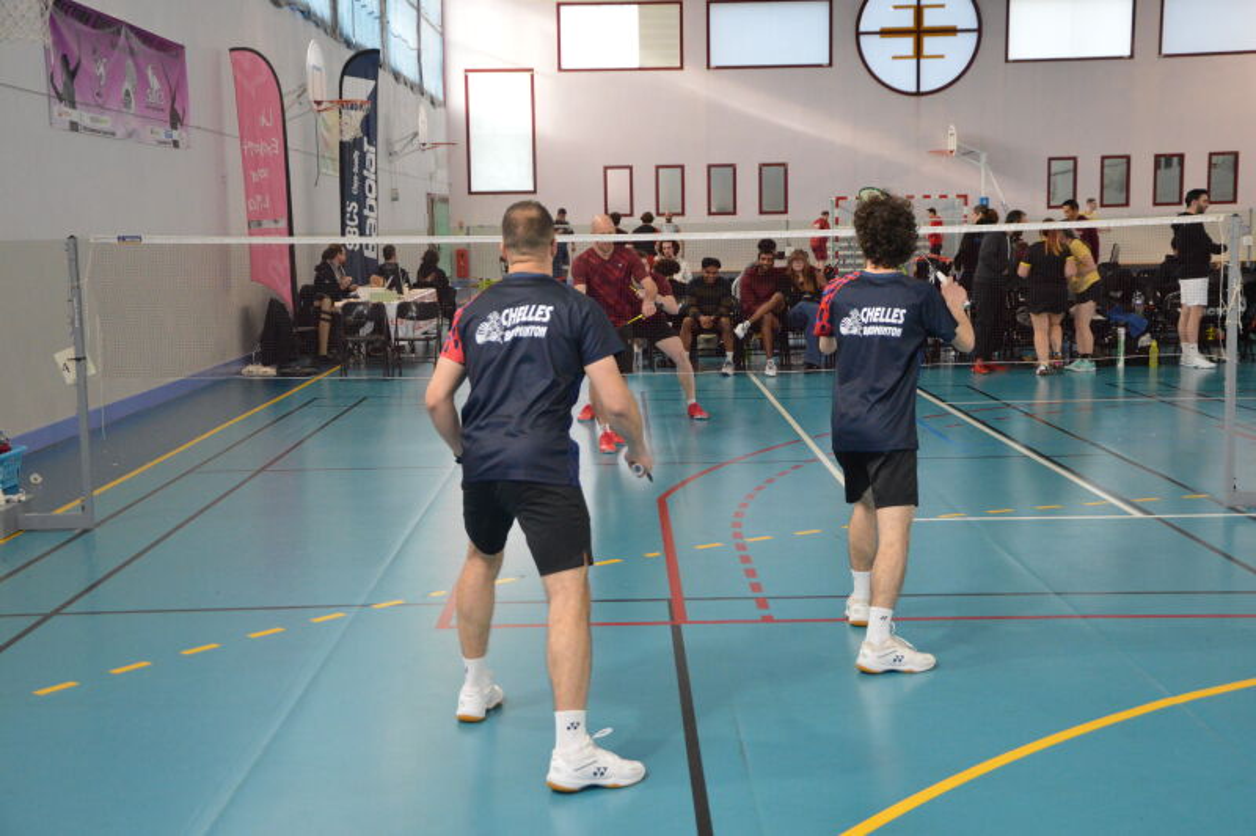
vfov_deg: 28.0
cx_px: 628
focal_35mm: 48
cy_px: 418
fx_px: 1673
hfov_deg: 41.1
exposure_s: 1/500
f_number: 4.2
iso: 2500
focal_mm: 32
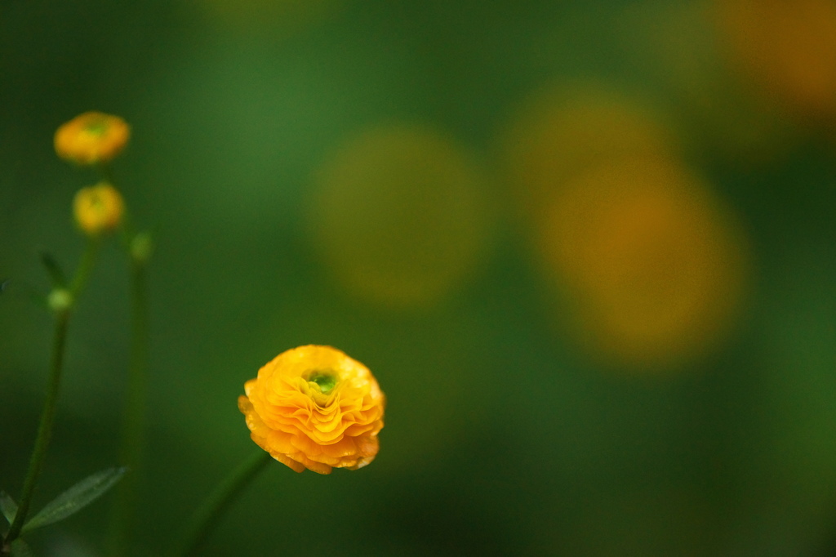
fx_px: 4643
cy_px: 278
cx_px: 418
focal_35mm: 200
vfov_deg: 6.9
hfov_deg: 10.3
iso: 3200
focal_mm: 200
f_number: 2.8
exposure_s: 1/200
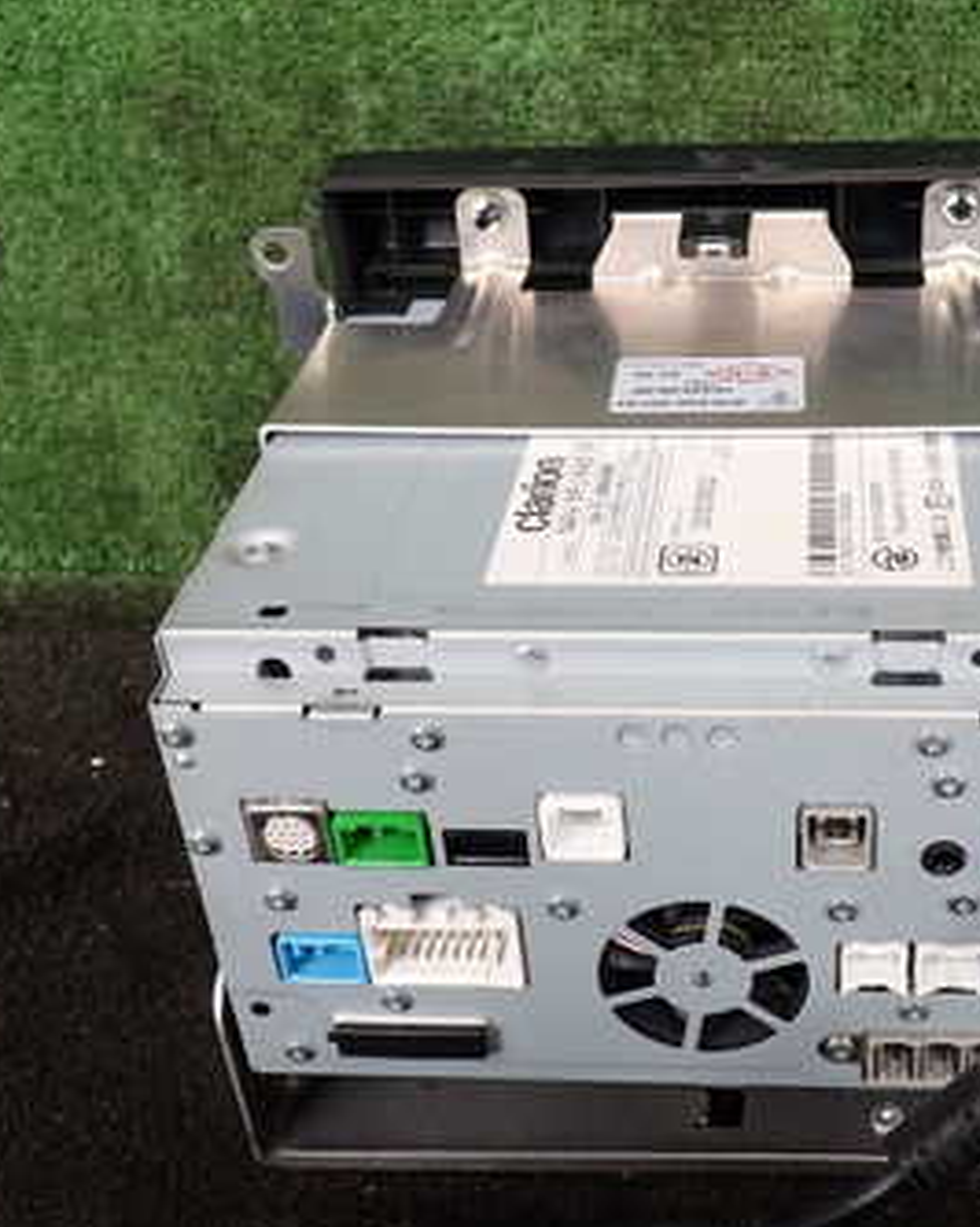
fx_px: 1597
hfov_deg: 33.6
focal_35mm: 44
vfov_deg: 42.0
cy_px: 634
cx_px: 696
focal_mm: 4.5
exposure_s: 1/100
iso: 100
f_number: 2.8
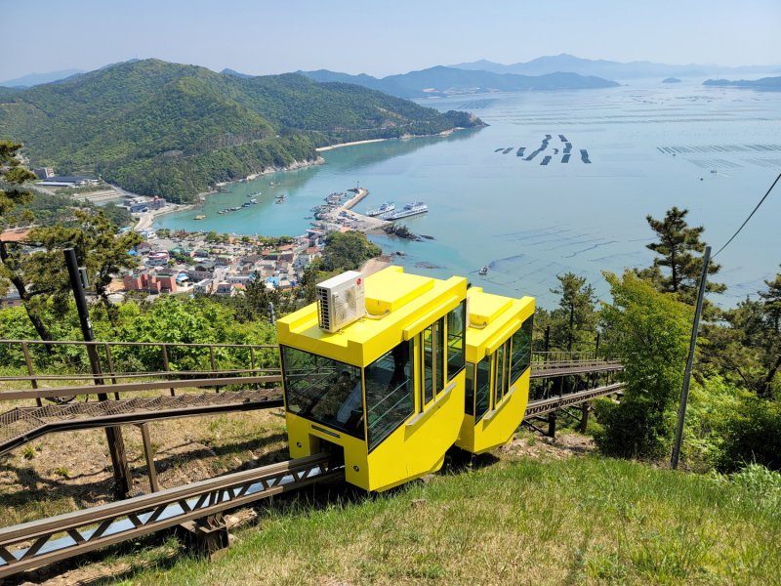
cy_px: 293
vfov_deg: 54.9
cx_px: 390
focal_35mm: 25
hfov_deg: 69.4
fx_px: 564
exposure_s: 1/947
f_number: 1.8
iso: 20
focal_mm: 7
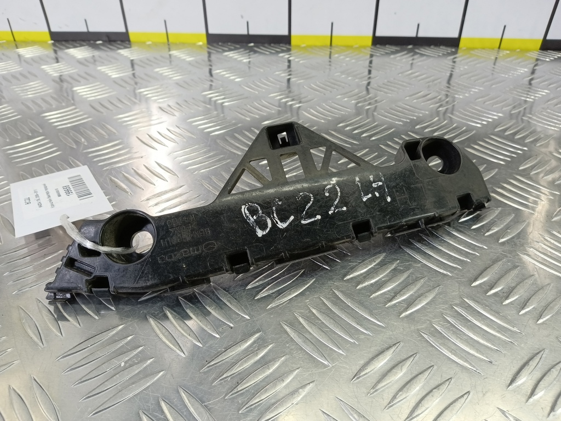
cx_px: 280
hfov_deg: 73.9
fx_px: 373
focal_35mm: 23
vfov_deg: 58.9
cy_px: 210
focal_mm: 4.11
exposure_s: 1/50
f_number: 1.6
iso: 140
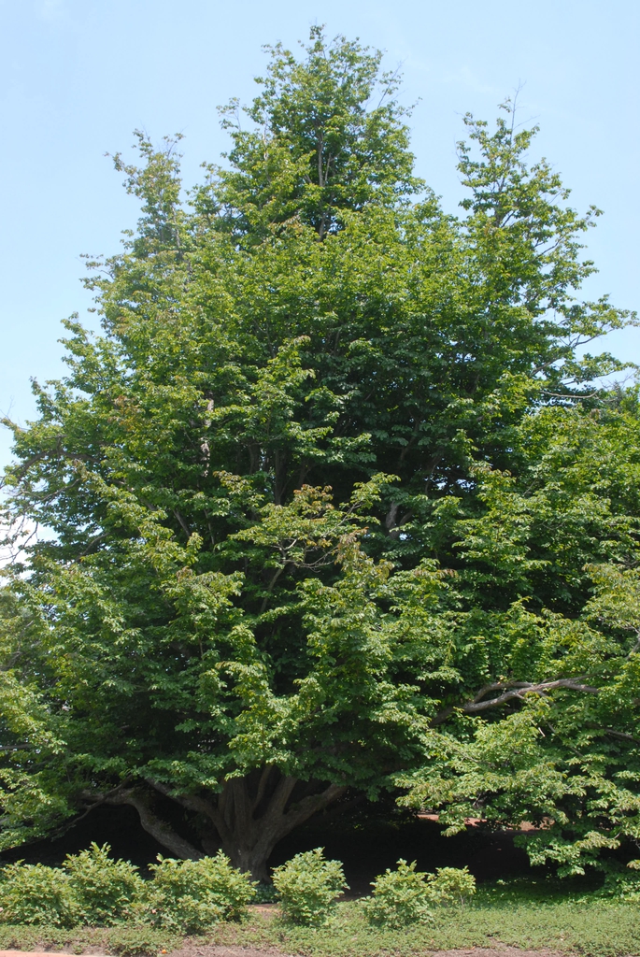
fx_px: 1117
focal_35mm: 42
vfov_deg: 46.4
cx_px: 320
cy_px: 478
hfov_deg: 32.0
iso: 400
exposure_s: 1/250
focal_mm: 28
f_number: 8
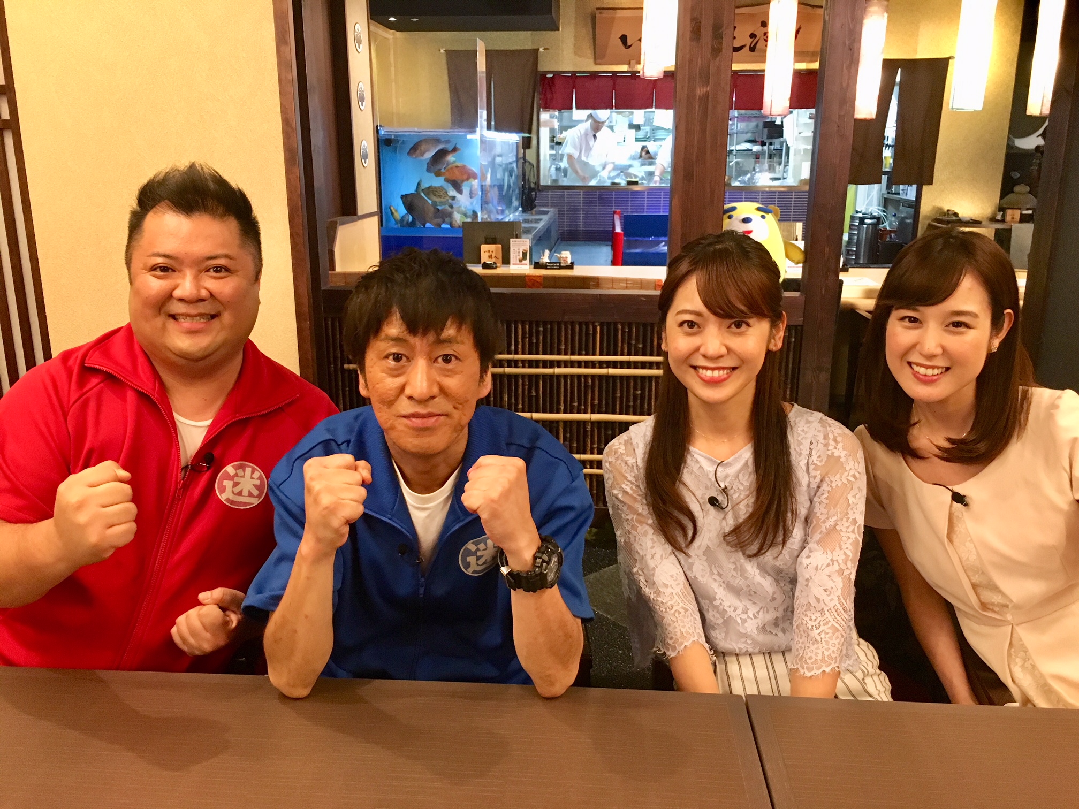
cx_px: 540
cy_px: 404
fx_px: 904
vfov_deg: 48.2
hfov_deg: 61.7
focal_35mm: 29
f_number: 2.2
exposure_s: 1/30
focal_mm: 4.15
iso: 200
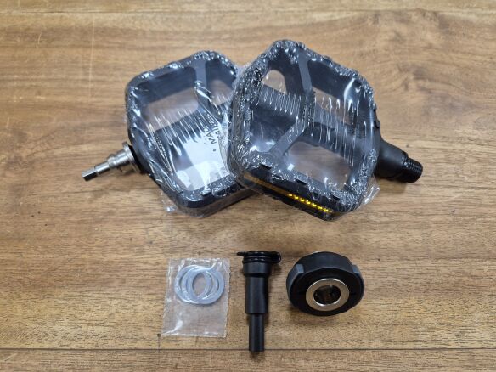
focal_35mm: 23
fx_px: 330
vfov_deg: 58.9
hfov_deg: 73.9
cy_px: 186
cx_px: 248
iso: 125
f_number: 1.8
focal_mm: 5.4
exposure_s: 1/100
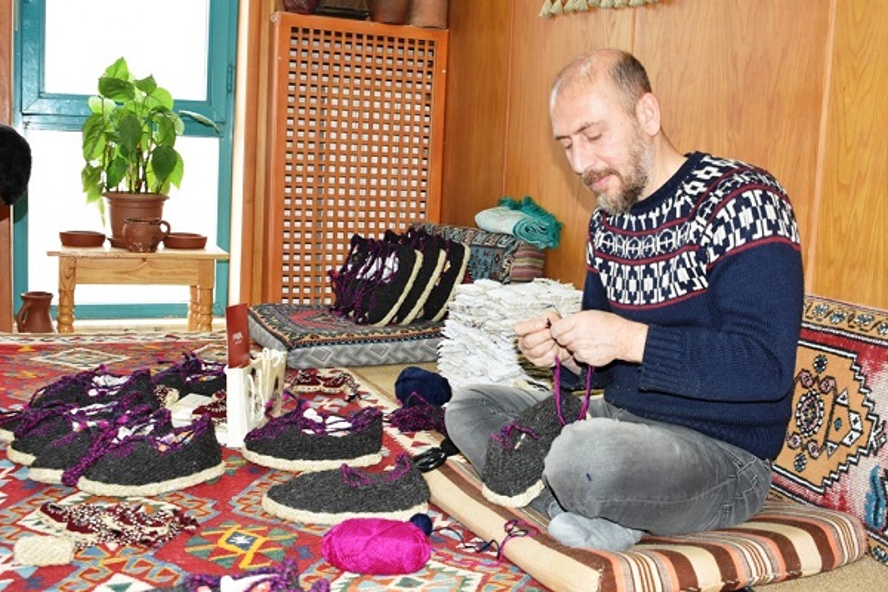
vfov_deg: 33.0
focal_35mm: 40
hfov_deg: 47.9
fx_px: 999
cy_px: 296
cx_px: 444
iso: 1000
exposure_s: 1/60
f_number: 5
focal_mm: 27
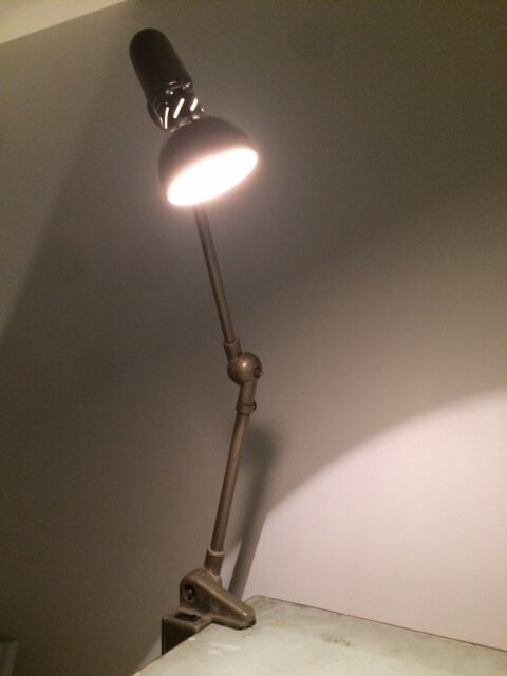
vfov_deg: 61.7
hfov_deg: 48.2
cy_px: 338
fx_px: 566
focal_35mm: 29
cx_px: 254
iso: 250
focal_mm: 4.15
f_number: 2.2
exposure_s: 1/33
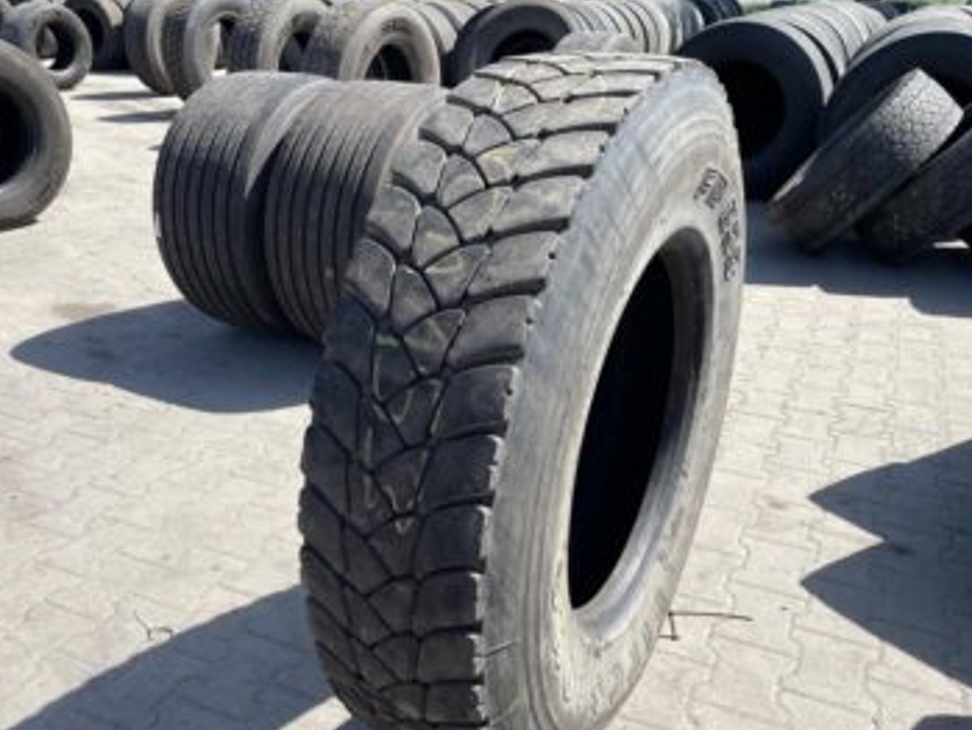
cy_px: 419
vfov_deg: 44.1
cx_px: 446
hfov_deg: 56.7
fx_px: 899
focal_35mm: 32
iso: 32
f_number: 1.6
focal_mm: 4.2
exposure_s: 1/1742
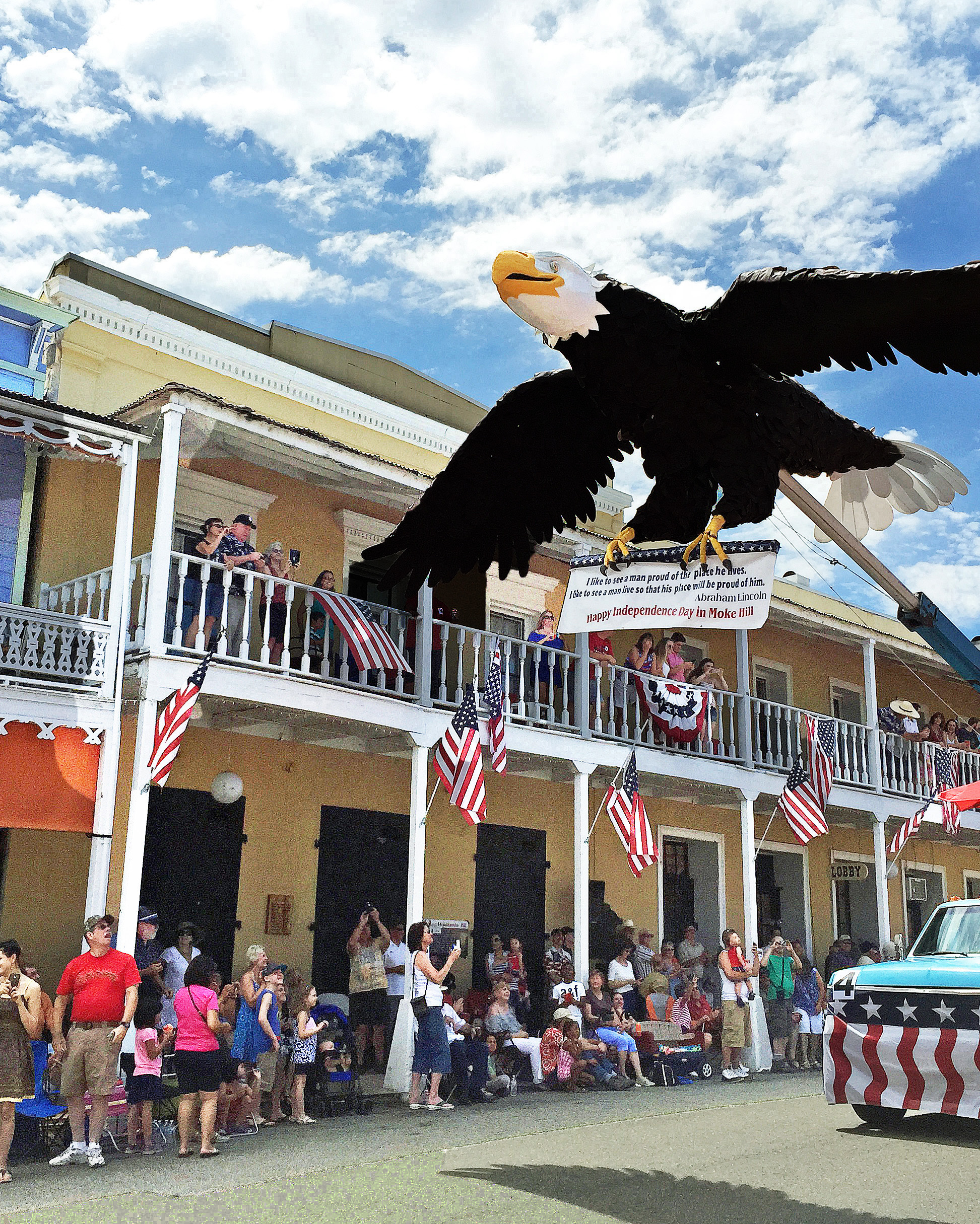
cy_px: 613
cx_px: 472
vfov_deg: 47.9
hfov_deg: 39.2
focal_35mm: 38
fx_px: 1378
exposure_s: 1/3597
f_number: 2.2
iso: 32
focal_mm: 4.15
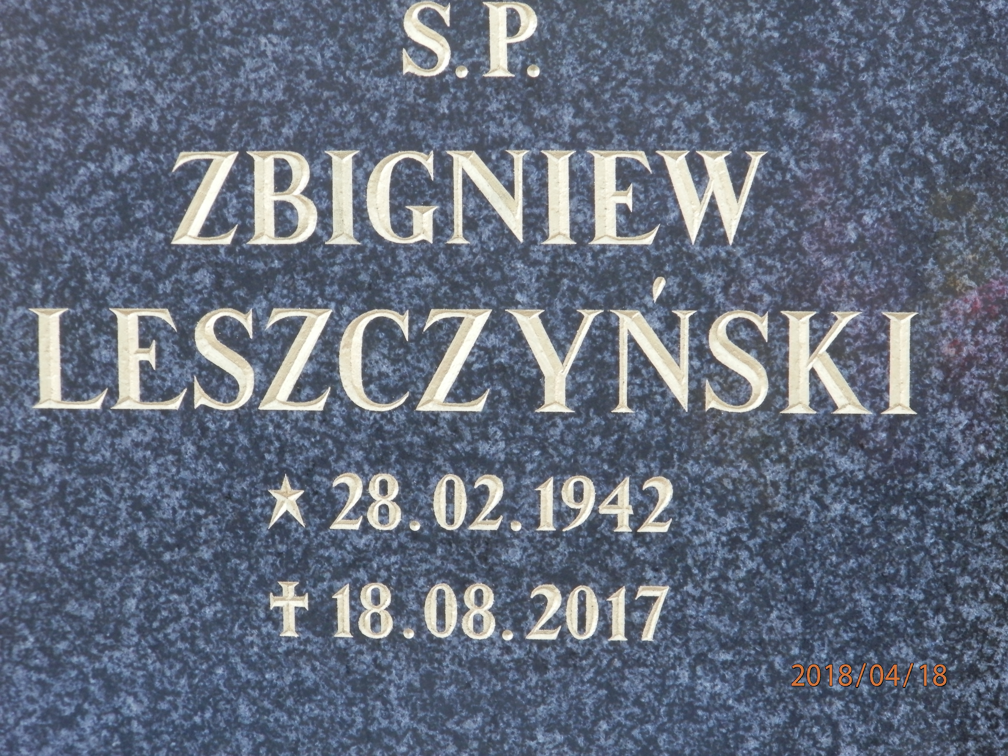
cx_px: 504
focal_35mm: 180
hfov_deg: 11.0
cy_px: 378
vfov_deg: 8.2
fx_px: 5242
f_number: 5.1
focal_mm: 32.1
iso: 200
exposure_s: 1/60
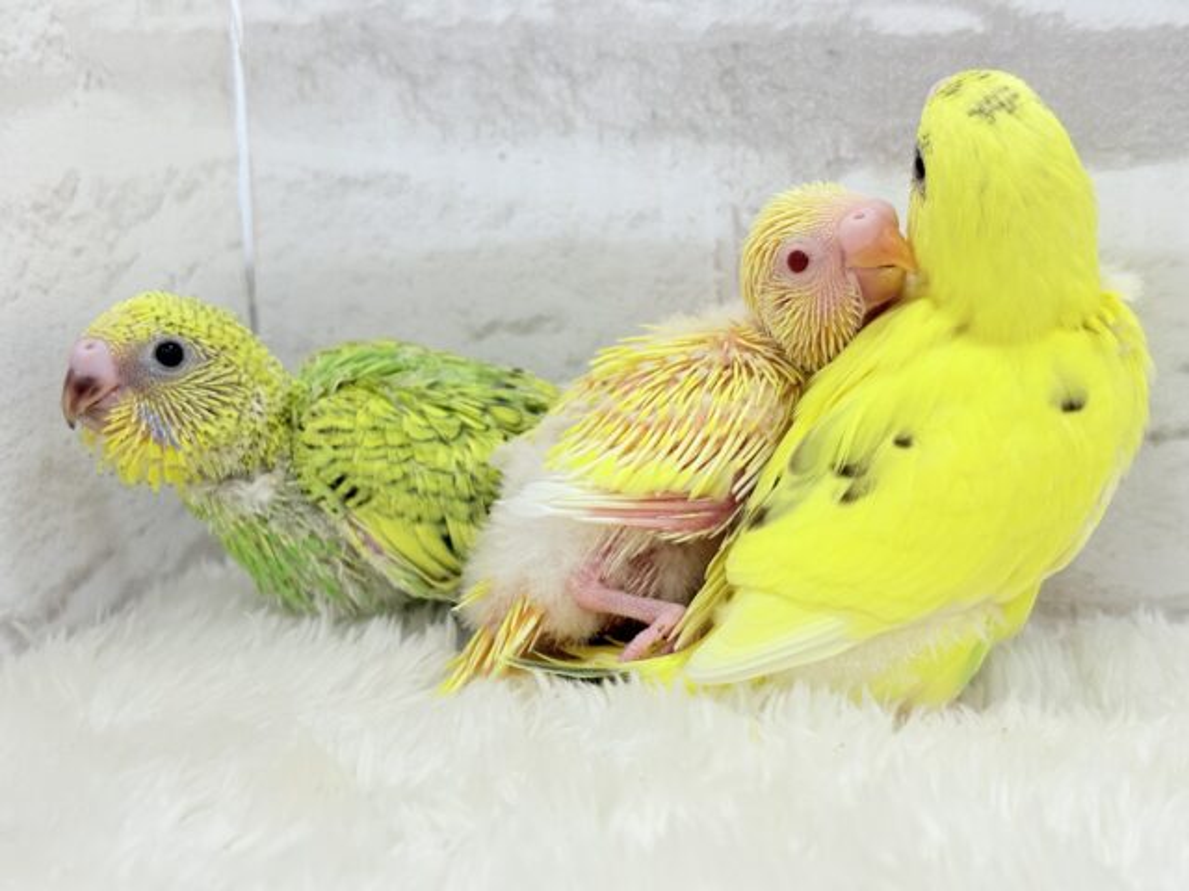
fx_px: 1786
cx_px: 594
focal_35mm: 52
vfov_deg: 28.0
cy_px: 446
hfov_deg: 36.8
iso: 64
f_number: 1.6
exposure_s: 1/100
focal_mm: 5.96
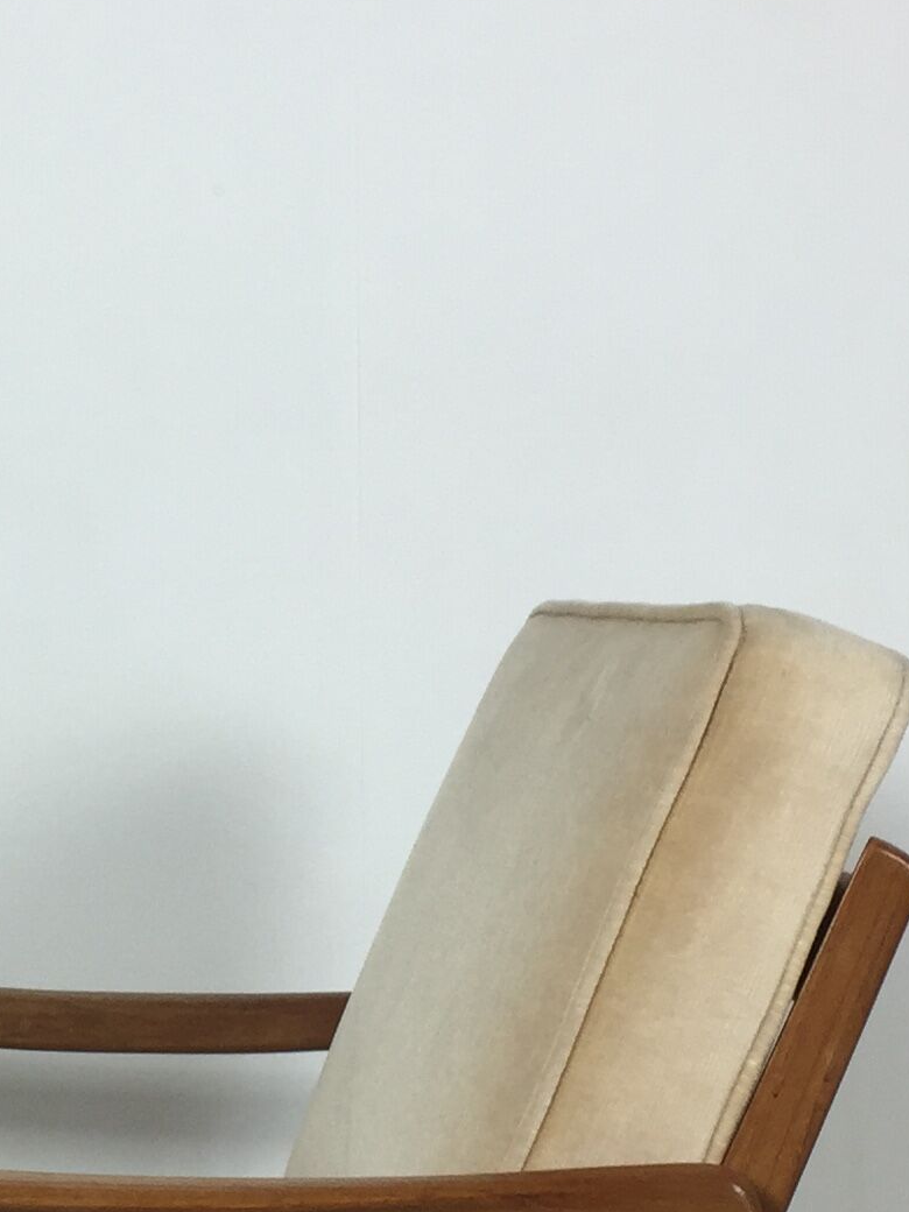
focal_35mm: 91
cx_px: 1
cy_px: 803
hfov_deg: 15.9
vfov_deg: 21.5
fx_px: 3186
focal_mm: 4.15
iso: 40
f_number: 2.2
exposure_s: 1/100
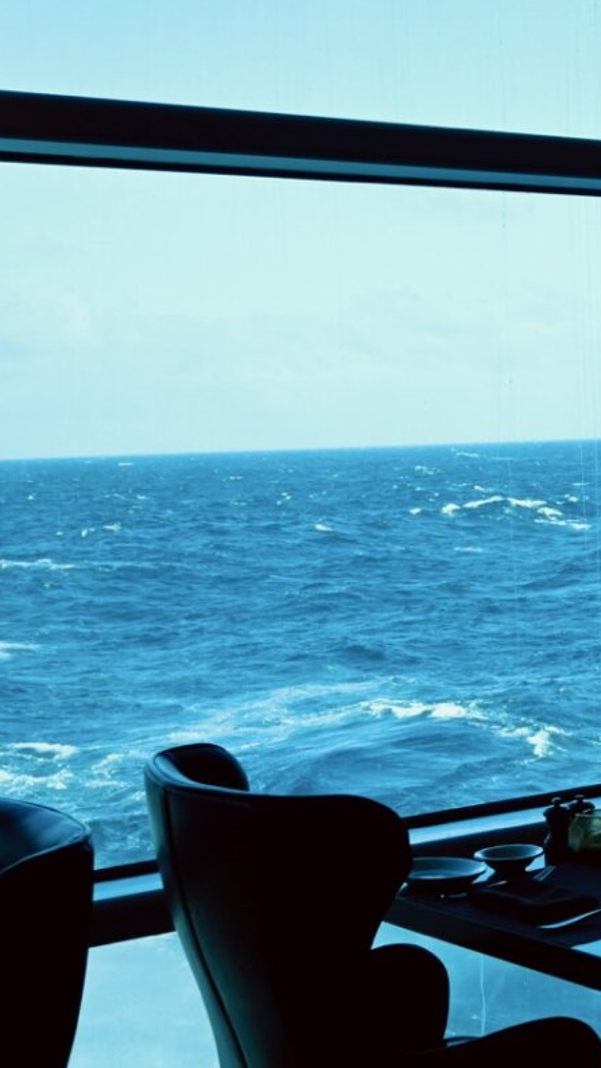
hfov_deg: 17.5
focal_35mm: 65
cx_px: 726
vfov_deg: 32.2
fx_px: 1853
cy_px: 532
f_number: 4.5
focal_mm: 27.5
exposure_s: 1/250
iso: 220
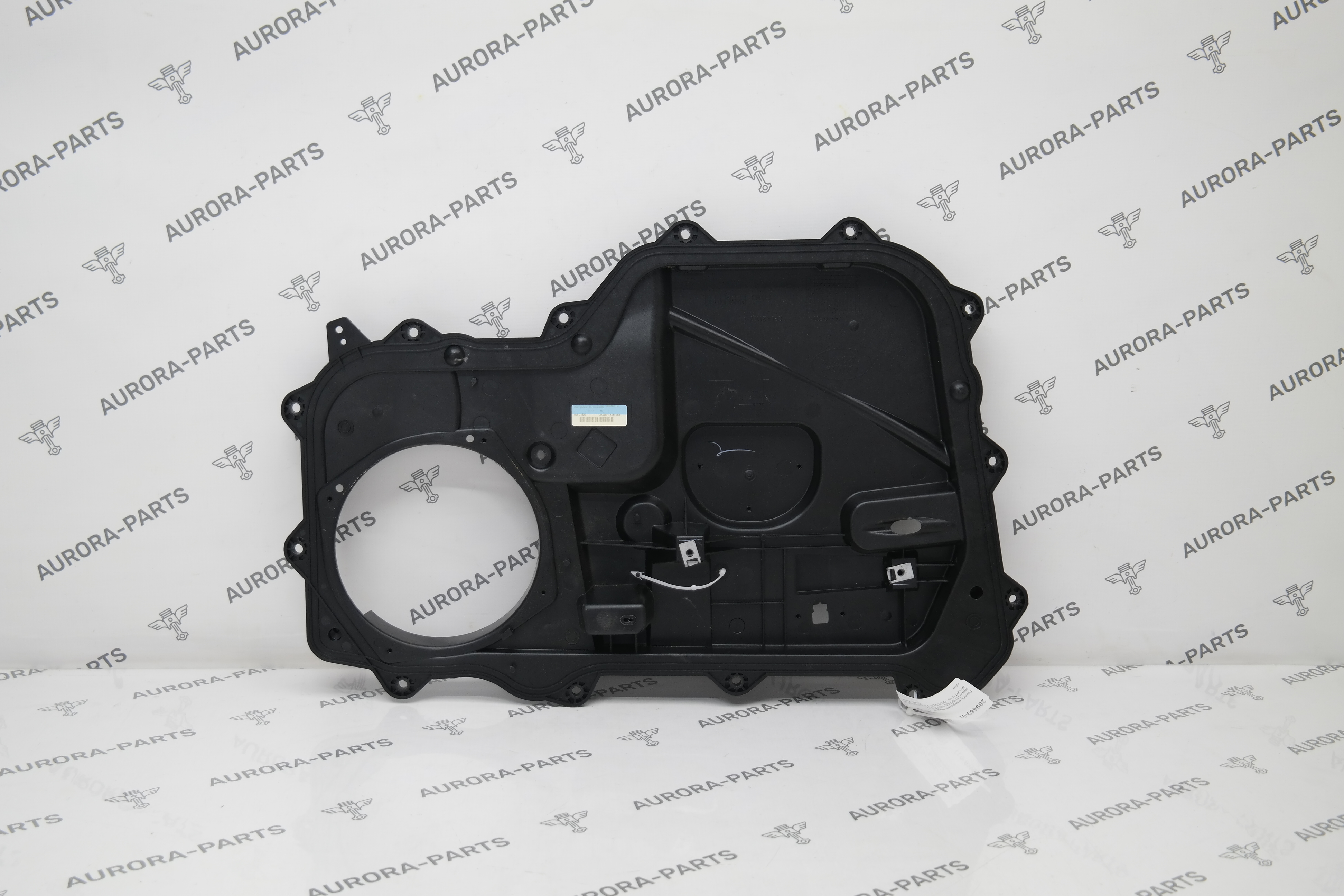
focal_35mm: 44
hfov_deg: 44.5
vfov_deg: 30.5
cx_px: 672
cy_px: 448
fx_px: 1643
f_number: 4
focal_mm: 29
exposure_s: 1/40
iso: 200
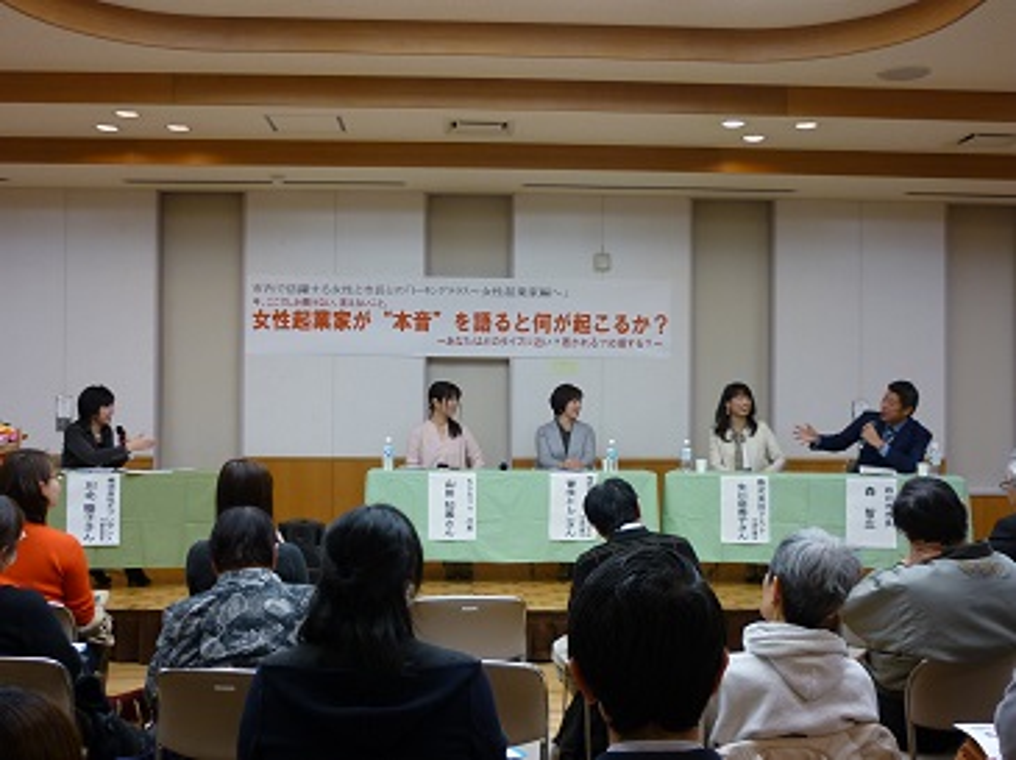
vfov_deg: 36.8
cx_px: 508
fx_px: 1144
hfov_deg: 47.9
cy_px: 380
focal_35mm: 39
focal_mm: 5.5
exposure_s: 1/30
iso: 80
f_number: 2.8
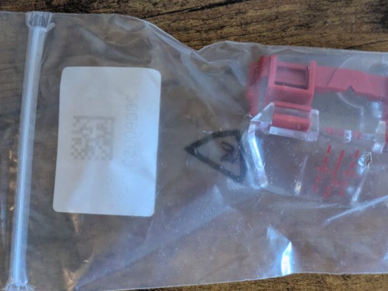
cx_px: 195
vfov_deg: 17.6
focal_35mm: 84
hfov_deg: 23.3
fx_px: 942
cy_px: 154
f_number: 1.89
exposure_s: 1/33.3
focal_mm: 5.43
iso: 417
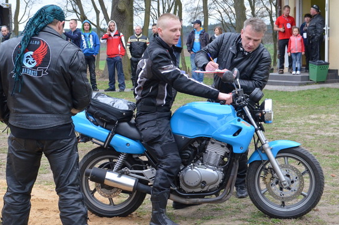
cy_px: 128
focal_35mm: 79
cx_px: 153
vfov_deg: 17.2
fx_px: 742
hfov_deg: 25.7
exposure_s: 1/250
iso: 1600
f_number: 8
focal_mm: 42
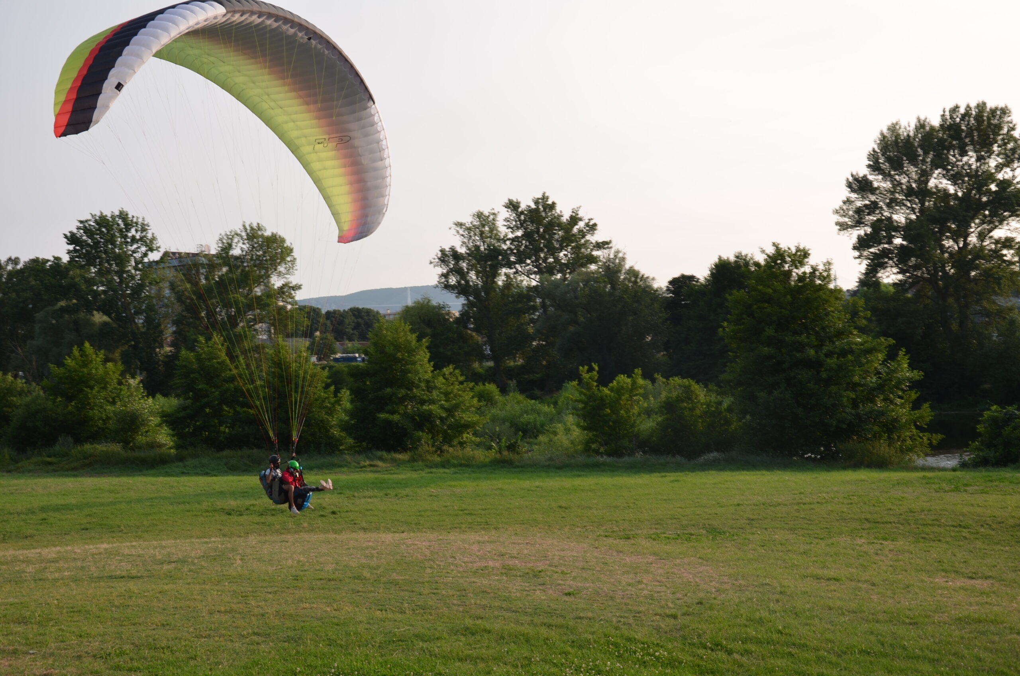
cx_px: 510
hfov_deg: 41.2
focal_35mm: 48
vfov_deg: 28.0
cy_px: 338
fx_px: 1357
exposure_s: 1/200
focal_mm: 32
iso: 100
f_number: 7.1
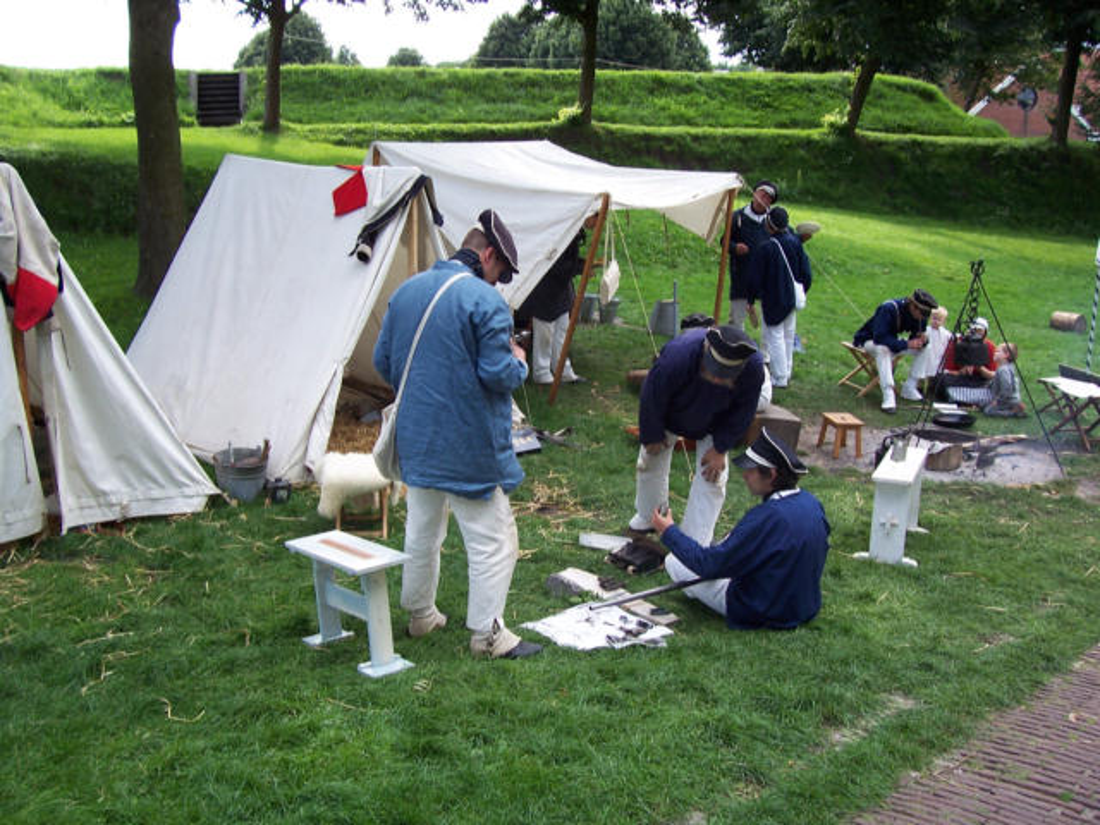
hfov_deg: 54.0
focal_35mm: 34
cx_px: 550
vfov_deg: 41.8
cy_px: 412
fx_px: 1080
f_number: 2.7
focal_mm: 5.6
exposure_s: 1/250
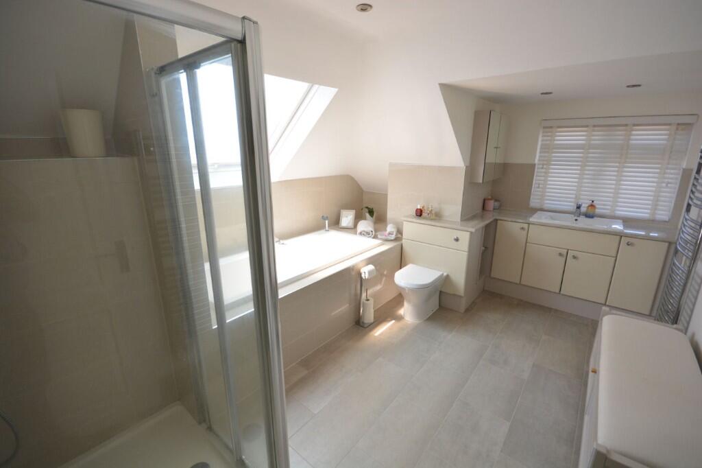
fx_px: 292
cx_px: 351
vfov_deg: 77.3
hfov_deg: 100.4
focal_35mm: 15
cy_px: 234
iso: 400
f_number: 8
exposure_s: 1/160
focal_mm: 10
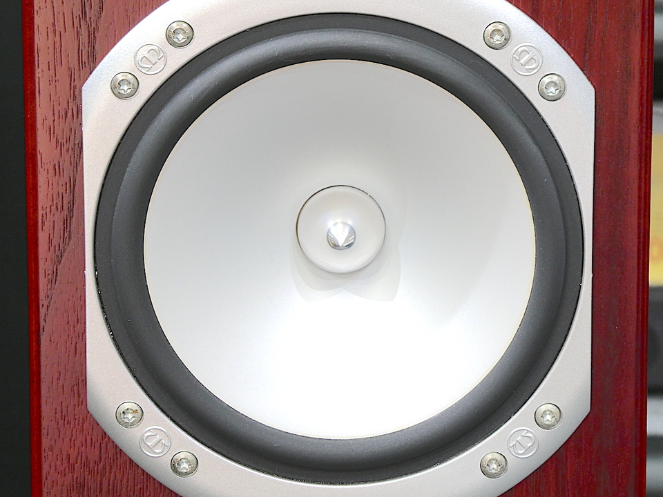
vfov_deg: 8.6
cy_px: 248
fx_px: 3294
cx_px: 332
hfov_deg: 11.5
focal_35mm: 172
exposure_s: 1/6
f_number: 5.6
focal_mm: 30.9
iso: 200
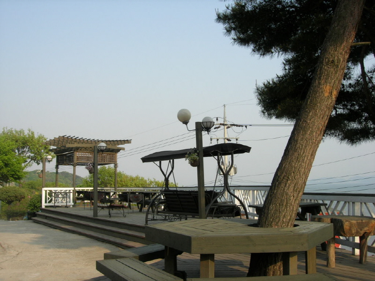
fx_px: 412
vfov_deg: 37.7
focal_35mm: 38
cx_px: 188
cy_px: 140
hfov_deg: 49.0
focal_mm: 7.8
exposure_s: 1/338
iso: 64
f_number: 4.8
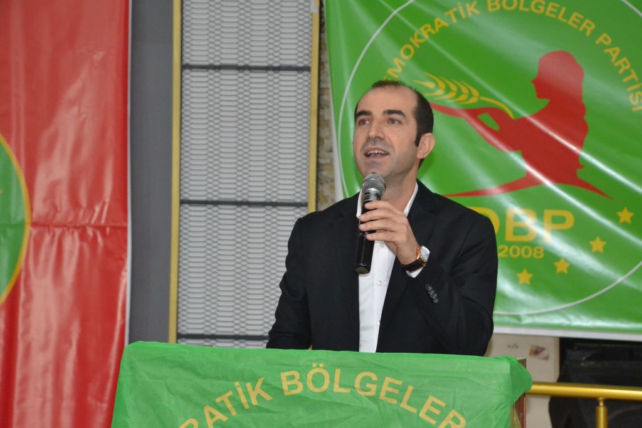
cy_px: 214
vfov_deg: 14.7
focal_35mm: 93
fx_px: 1659
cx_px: 321
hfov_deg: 21.9
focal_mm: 62
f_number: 5
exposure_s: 1/60
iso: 3200
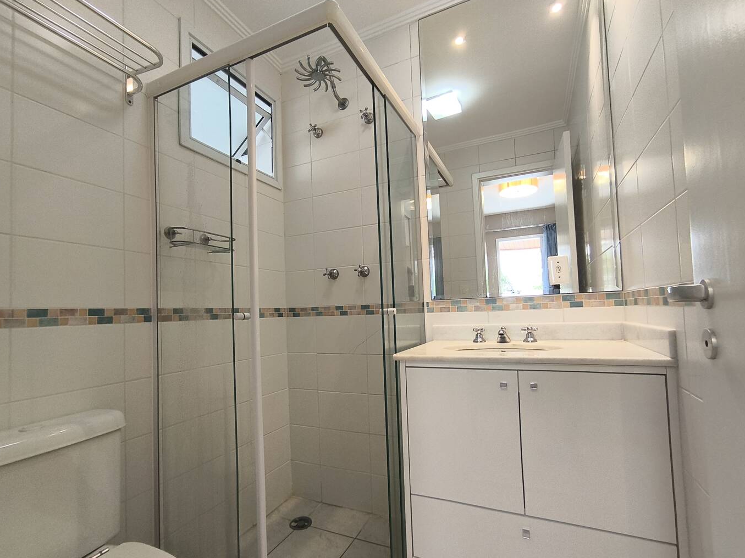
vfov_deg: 74.7
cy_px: 292
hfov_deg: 91.0
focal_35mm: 17
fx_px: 366
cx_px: 370
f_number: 2.2
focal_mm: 1.65
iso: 125
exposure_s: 1/60
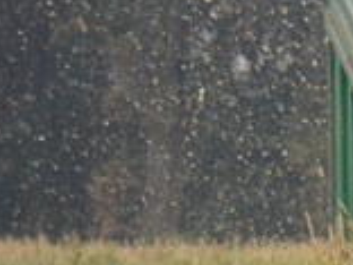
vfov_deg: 1.3
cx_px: 615
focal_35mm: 1110
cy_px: 122
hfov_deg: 1.8
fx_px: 11319
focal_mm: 44.4
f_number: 5
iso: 80
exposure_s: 1/250
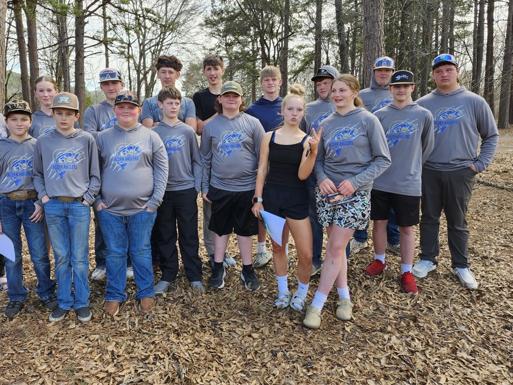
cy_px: 165
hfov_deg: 63.0
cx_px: 210
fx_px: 415
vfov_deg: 49.6
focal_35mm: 28
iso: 40
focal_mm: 5.54
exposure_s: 1/180
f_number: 1.8
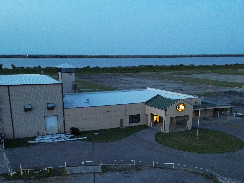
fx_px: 275
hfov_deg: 47.8
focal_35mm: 39
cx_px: 114
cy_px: 145
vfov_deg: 35.7
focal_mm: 6.72
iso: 1080
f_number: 1.7
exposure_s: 1/4
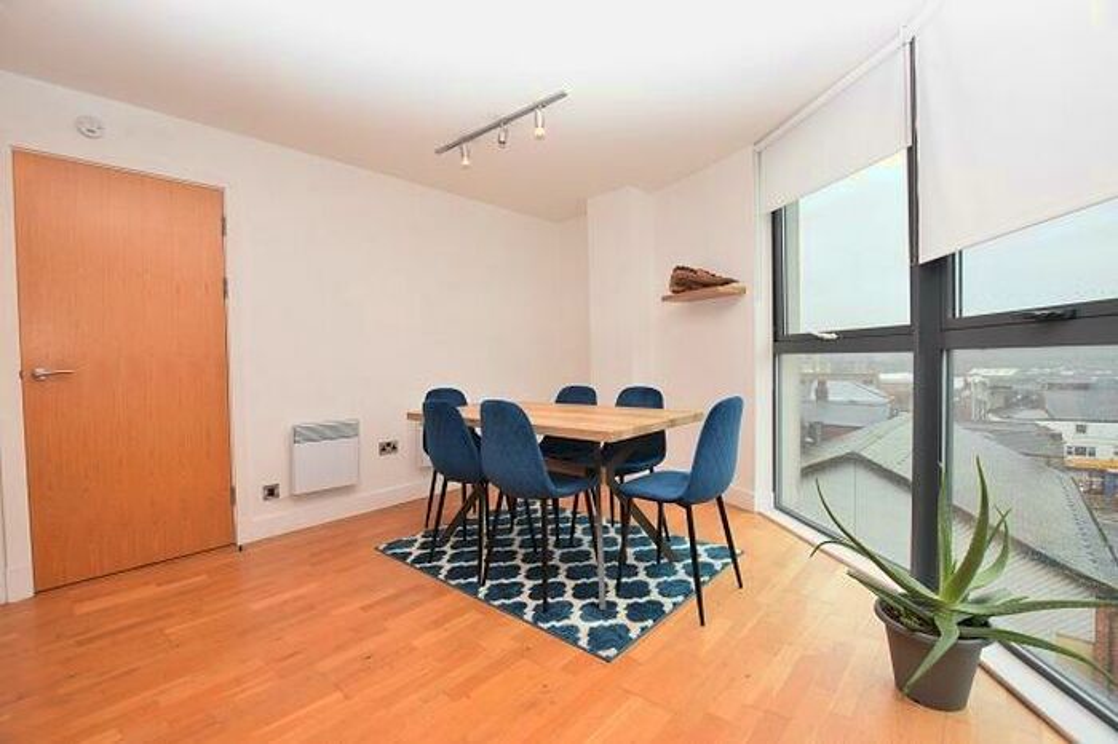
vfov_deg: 77.3
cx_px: 559
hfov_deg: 100.4
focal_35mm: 15
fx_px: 466
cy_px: 372
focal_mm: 10
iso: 800
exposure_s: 1/125
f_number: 5.6
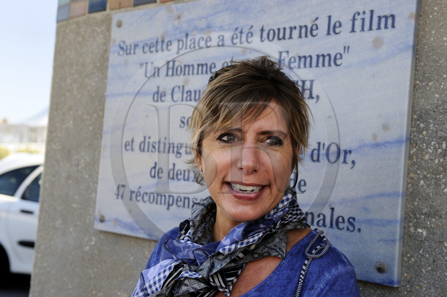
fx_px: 645
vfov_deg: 25.9
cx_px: 224
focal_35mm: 52
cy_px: 148
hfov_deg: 38.2
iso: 200
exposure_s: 1/200
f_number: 5.6
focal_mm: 52
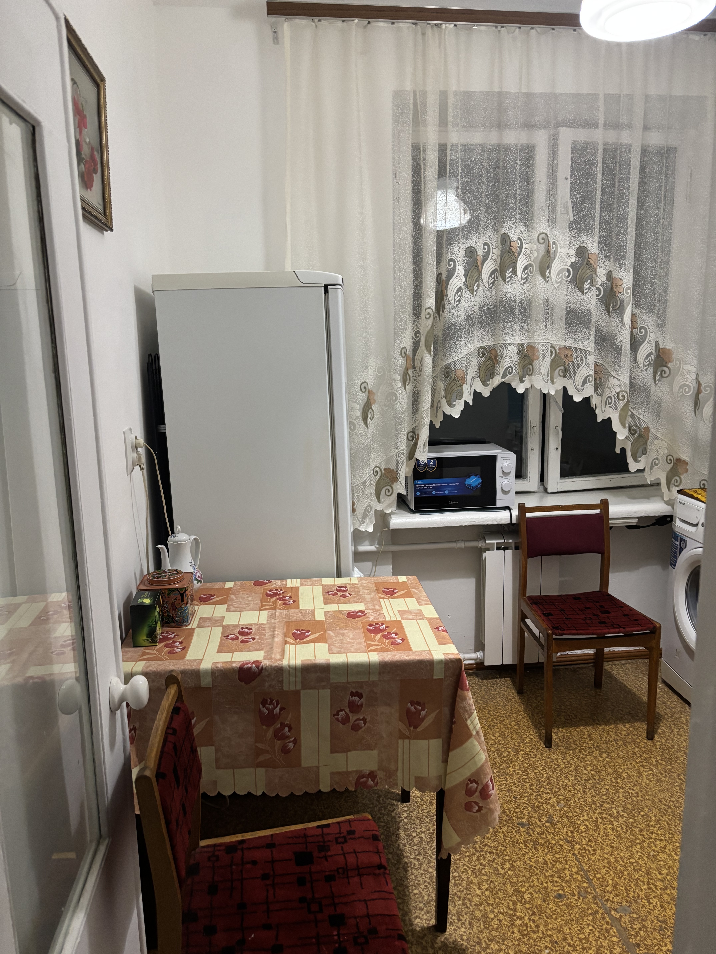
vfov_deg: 67.3
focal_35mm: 26
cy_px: 477
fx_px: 717
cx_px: 358
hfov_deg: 53.1
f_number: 1.6
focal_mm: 5.96
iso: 400
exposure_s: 1/33
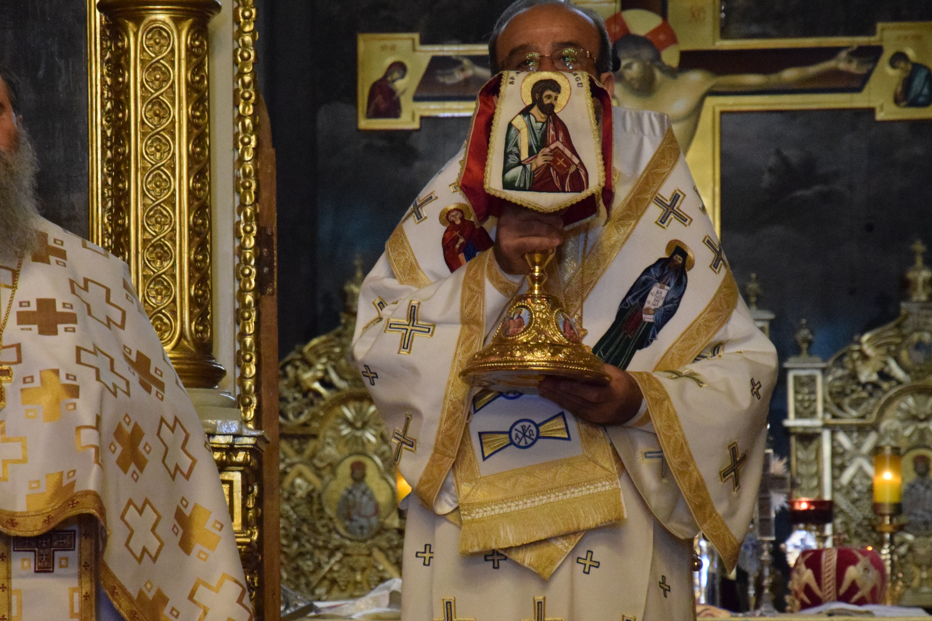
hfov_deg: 9.5
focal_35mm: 218
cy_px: 373
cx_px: 356
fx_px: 5635
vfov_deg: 6.3
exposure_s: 1/60
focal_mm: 105
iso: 6400
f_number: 5.6
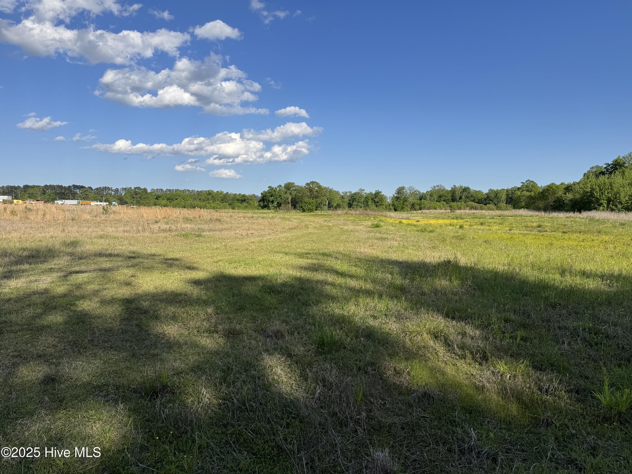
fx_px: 438
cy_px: 237
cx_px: 316
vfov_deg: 56.8
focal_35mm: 24
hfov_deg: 71.6
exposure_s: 1/4950
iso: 80
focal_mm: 6.76
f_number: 1.78
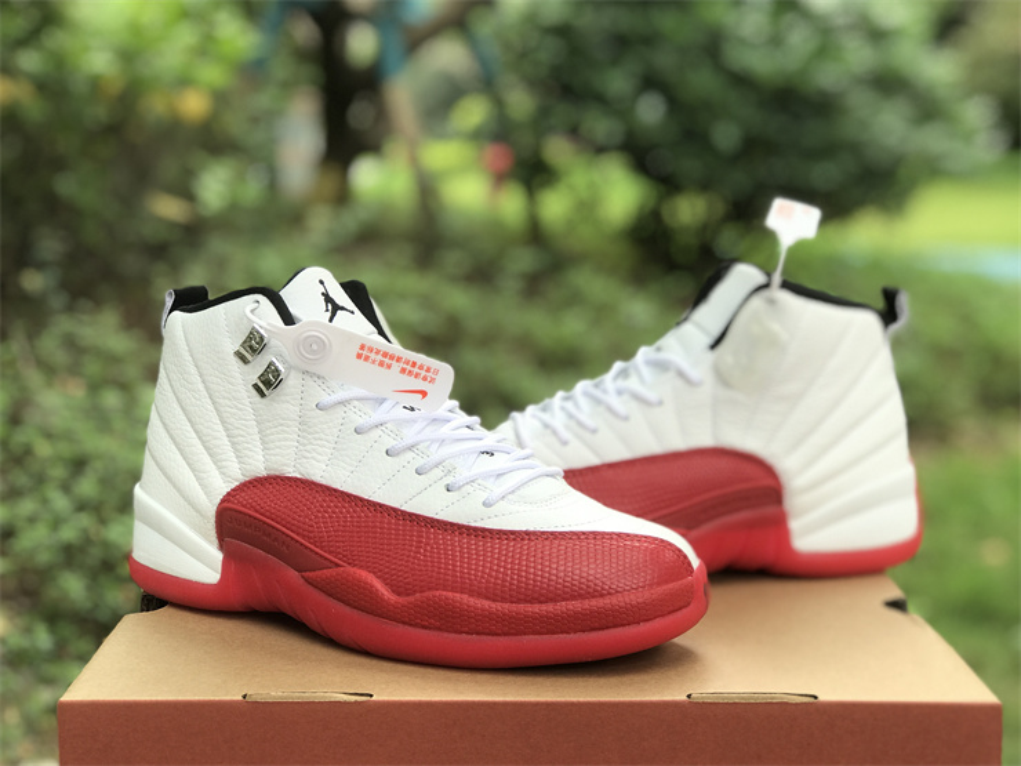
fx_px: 1681
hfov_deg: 33.8
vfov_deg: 25.7
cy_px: 383
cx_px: 510
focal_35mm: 57
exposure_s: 1/110
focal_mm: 6.6
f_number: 2.8
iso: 20
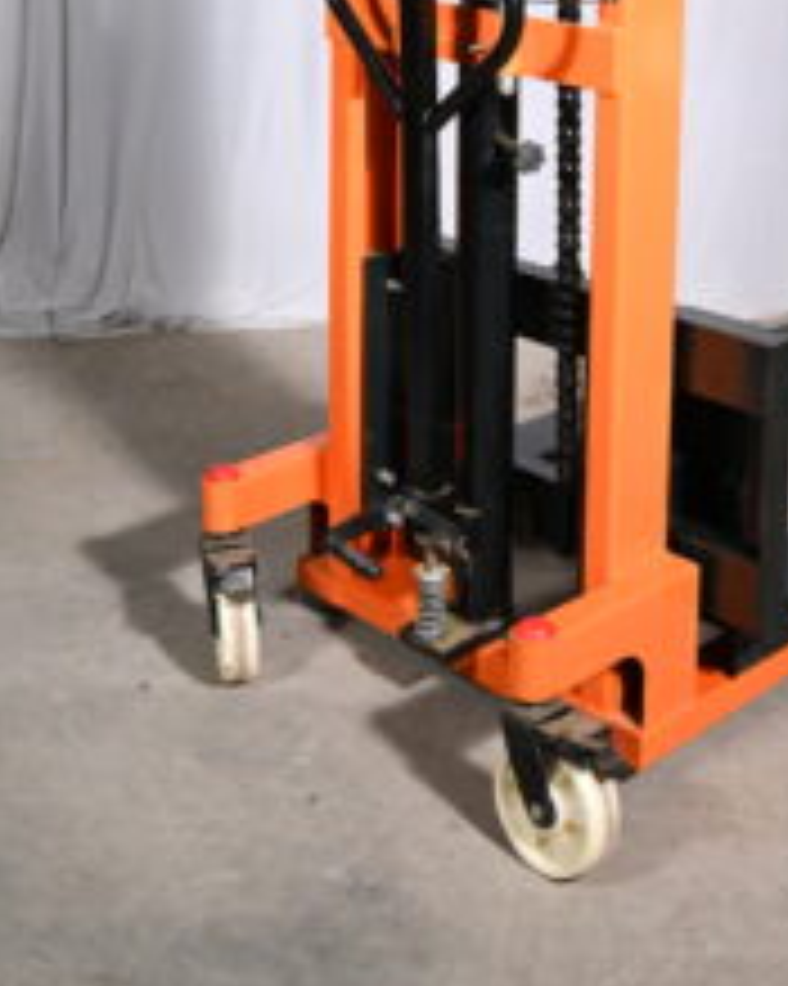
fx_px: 1750
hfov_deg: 25.1
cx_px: 590
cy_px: -2
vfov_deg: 29.4
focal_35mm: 60
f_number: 5
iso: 400
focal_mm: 31
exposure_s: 1/125
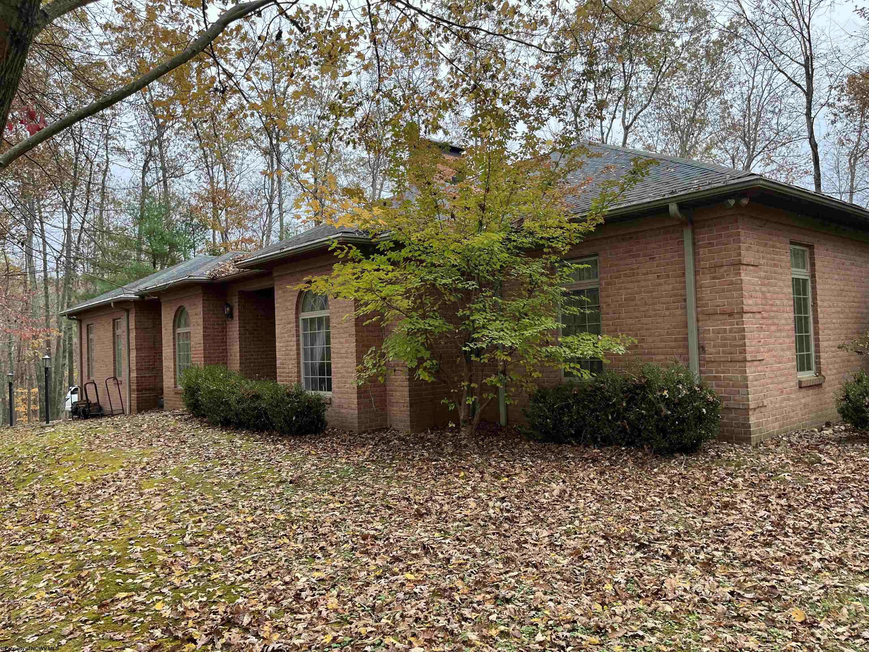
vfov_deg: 53.1
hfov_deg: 67.3
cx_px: 434
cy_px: 326
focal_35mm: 26
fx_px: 653
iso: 50
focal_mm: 5.1
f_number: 1.6
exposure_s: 1/324
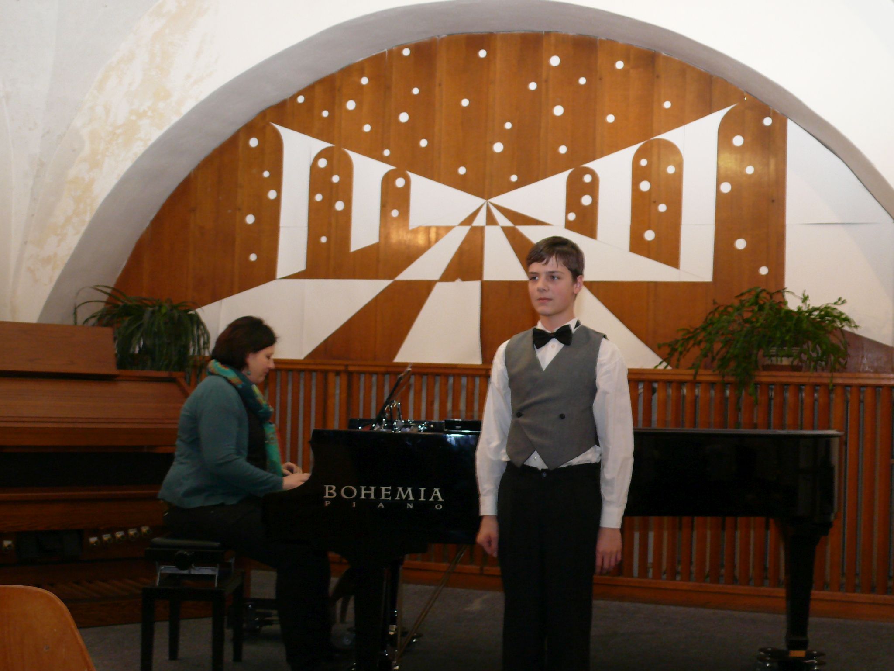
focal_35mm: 51
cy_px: 336
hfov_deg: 37.5
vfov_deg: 28.6
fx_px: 1317
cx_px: 447
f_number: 3.2
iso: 200
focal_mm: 9.4
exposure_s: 1/30
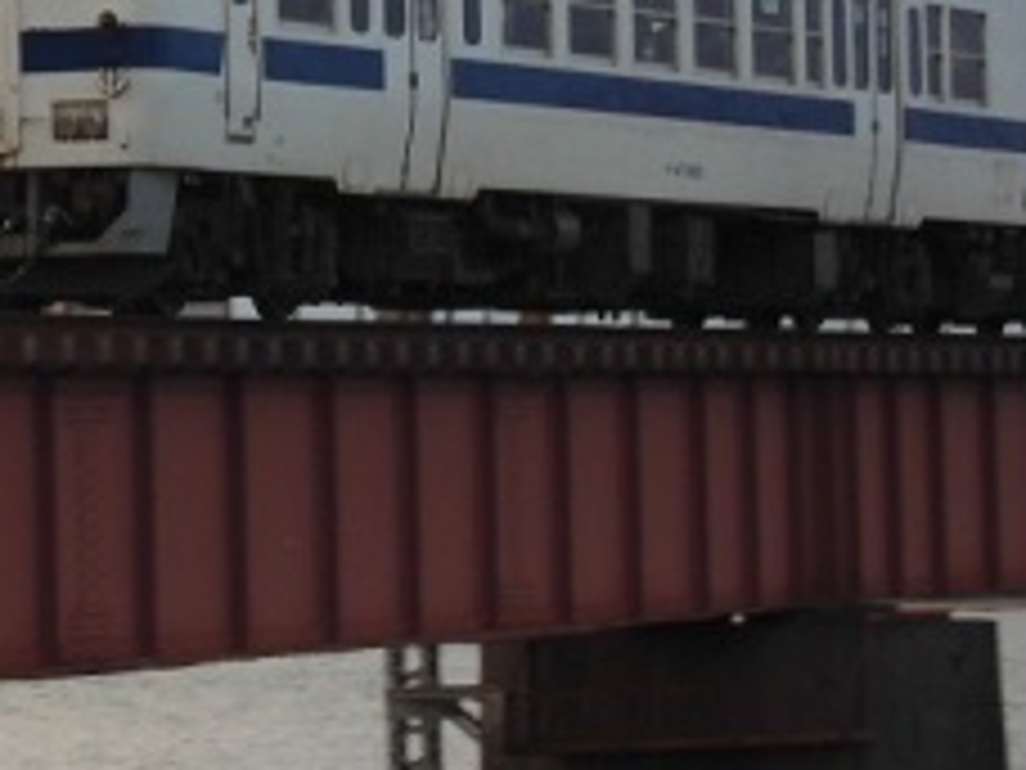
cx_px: 40
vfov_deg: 6.3
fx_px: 6965
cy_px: -25
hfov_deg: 8.4
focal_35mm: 235
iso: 200
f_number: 5
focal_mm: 19
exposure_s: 1/125
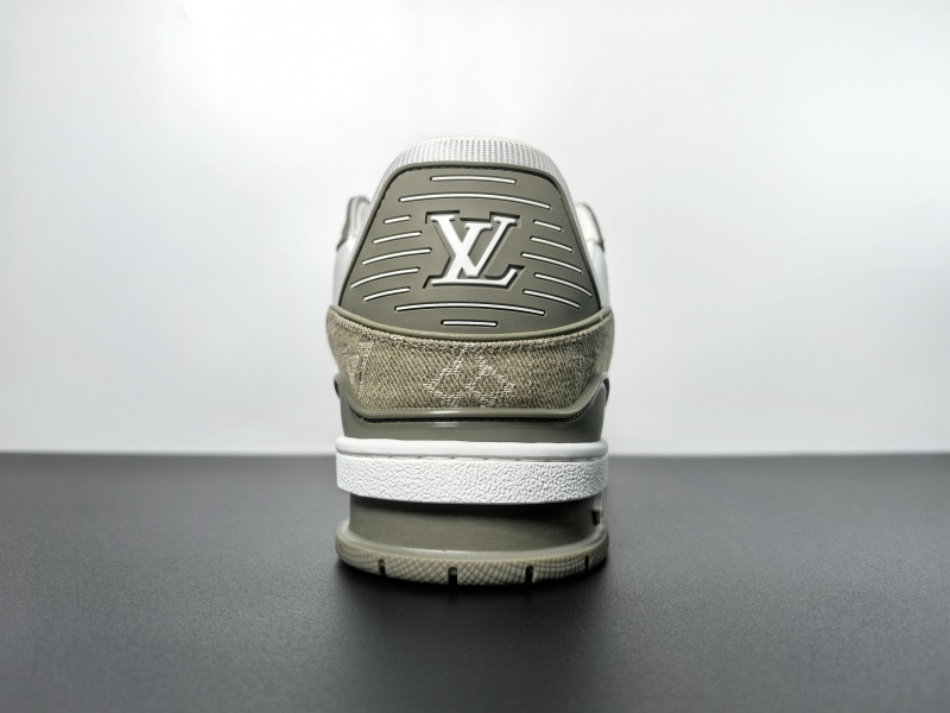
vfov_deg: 51.4
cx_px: 475
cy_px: 356
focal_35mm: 27
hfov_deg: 65.3
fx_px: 741
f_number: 2
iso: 50
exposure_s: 1/409
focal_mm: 6.98
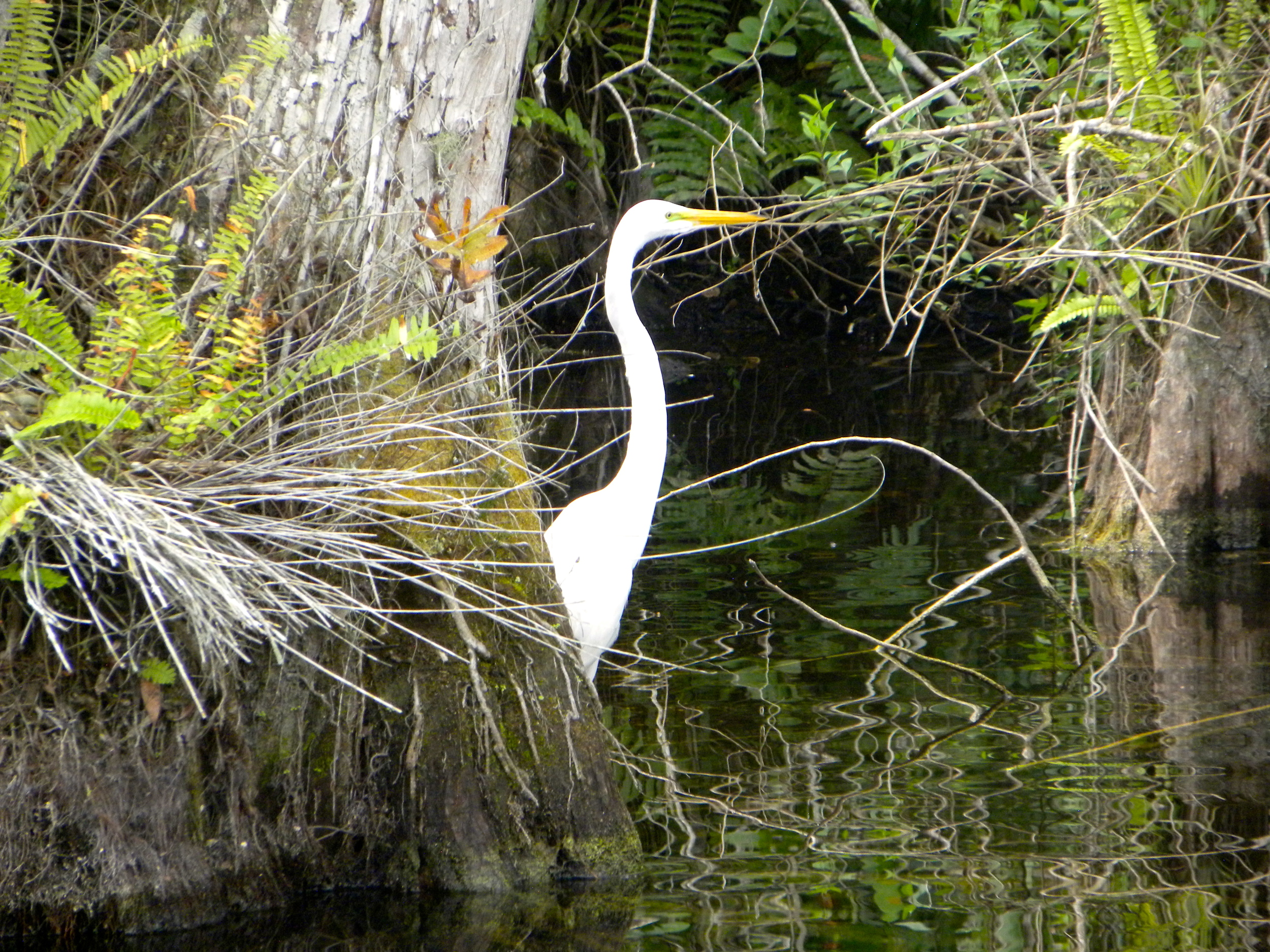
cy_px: 476
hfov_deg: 4.7
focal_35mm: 425
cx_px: 635
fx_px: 15593
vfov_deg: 3.5
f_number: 5
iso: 261
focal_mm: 75.7
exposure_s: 1/149
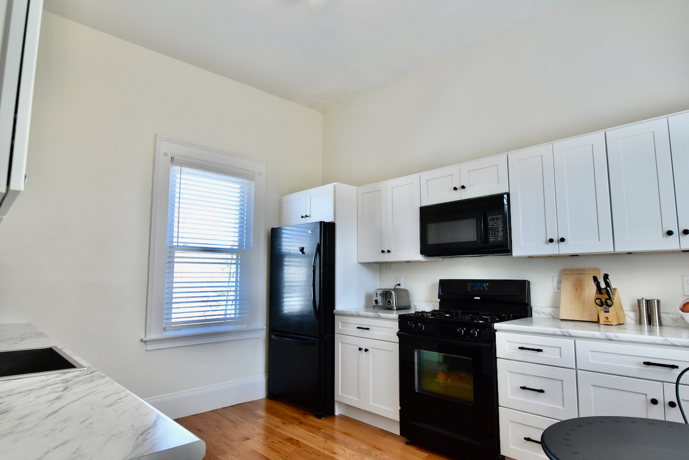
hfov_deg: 85.4
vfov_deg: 63.2
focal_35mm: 20
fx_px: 373
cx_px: 344
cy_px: 230
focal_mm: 13
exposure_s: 1/125
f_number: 5.6
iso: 800
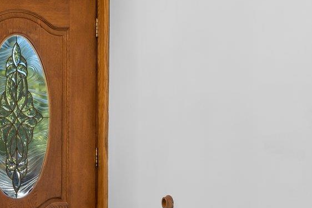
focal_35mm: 51
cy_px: 153
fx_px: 442
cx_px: -44
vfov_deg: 26.2
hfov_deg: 33.1
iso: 400
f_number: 10
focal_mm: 14
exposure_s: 1/15
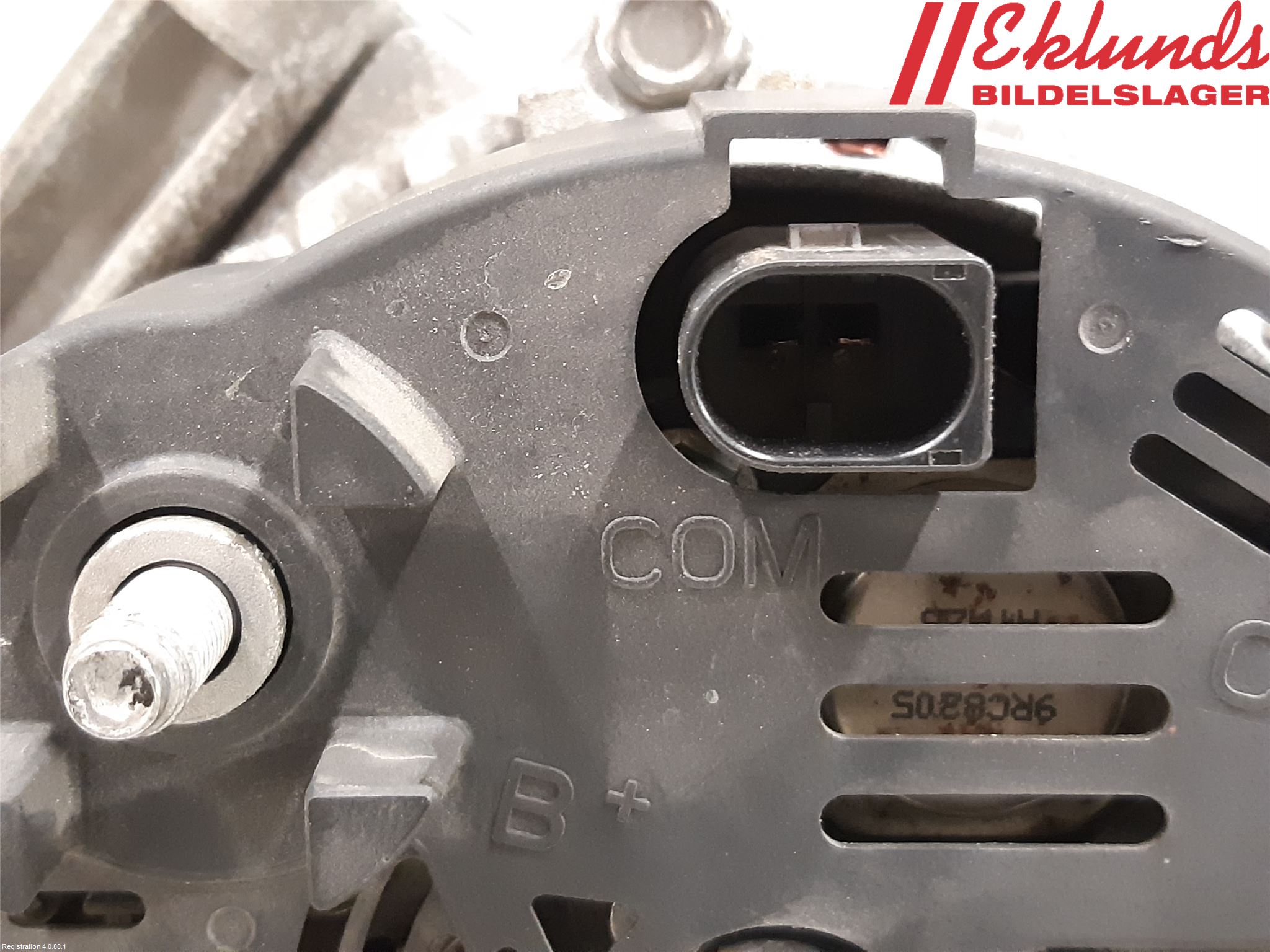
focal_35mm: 26
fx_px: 954
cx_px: 635
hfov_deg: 67.3
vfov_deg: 53.1
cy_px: 476
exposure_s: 1/25
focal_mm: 3.93
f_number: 1.7
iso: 500
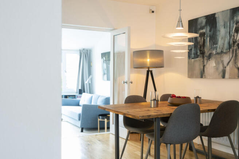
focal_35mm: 30
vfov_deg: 43.5
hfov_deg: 62.0
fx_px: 199
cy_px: 80
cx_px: 120
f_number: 16
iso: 200
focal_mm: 30
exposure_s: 3
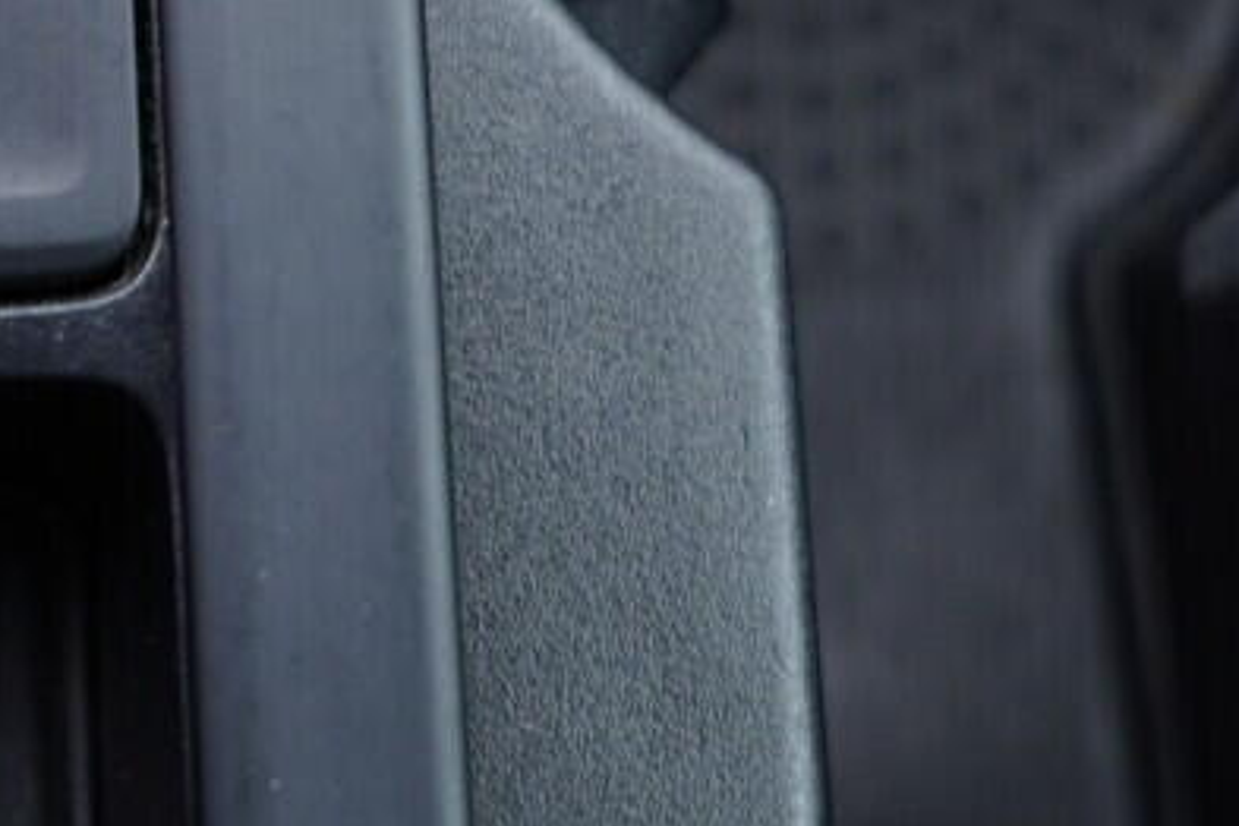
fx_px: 4543
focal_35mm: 132
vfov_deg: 10.0
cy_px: -508
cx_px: -214
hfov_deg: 15.0
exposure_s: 1/40
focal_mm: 24
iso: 250
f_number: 2.8
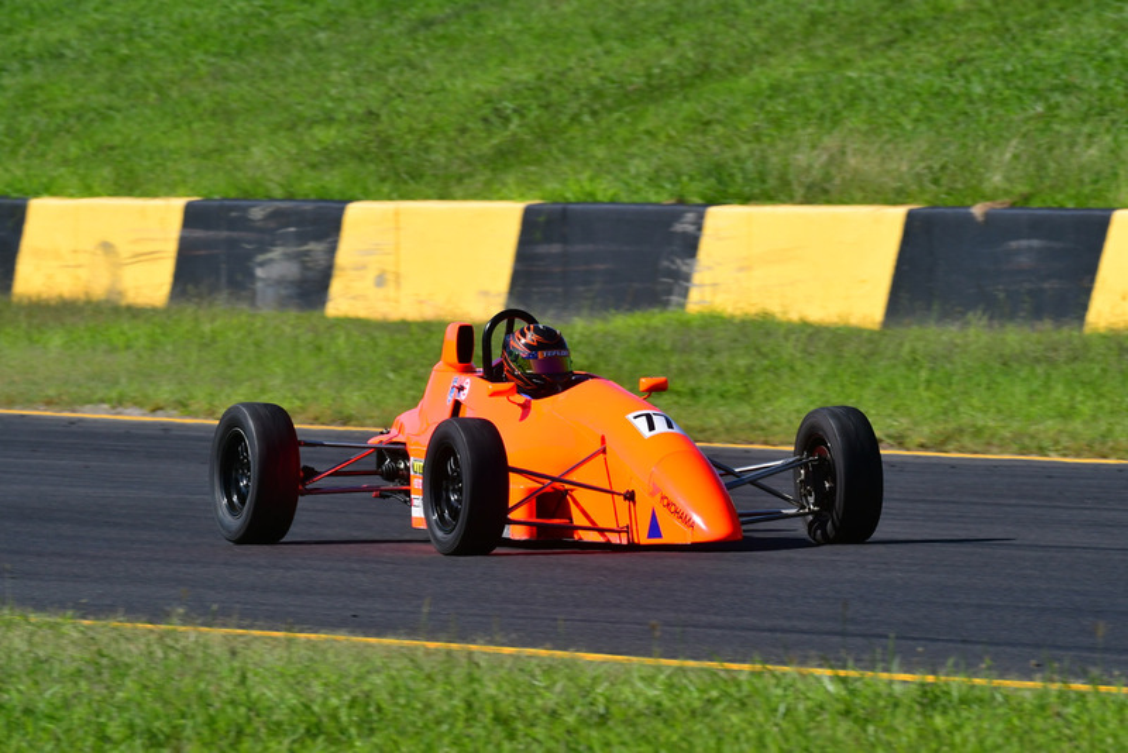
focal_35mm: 585
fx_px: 18336
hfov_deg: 3.5
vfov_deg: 2.4
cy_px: 376
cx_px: 564
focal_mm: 390
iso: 500
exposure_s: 1/640
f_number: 13
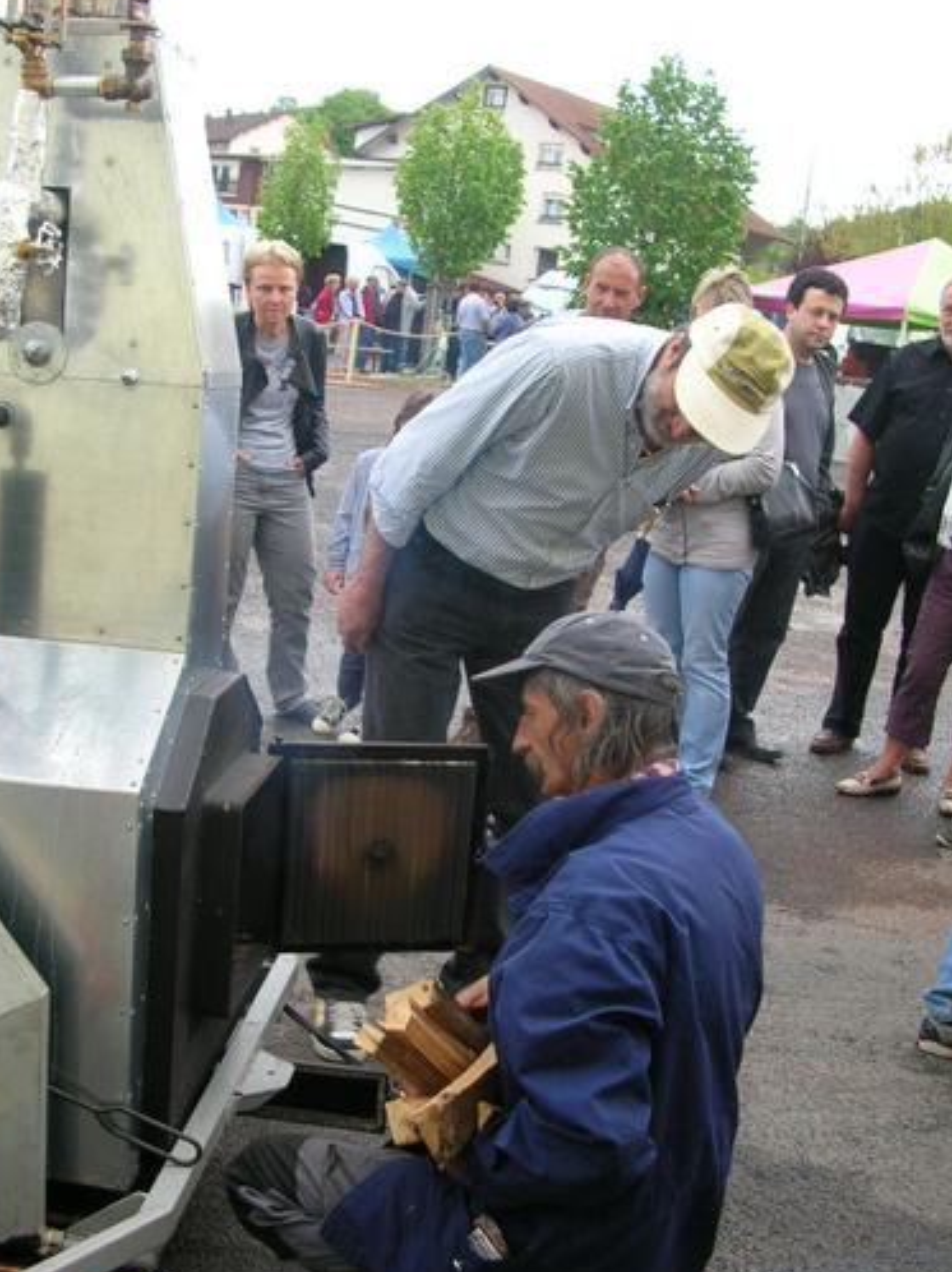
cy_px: 695
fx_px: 1652
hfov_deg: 32.0
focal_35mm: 45
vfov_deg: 42.1
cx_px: 345
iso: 50
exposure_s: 1/122
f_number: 2.8
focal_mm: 5.8
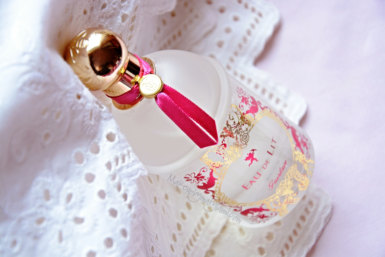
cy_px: 128
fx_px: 1123
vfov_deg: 13.0
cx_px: 192
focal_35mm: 105
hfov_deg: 19.5
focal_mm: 70
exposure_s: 1/60
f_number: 5.3
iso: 640
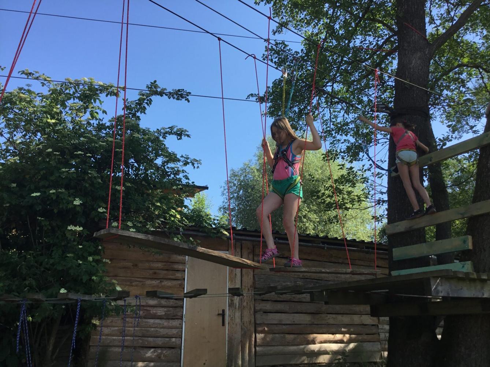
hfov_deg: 58.3
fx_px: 439
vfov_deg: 45.5
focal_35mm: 31
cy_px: 184
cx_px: 245
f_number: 2.4
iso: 25
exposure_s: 1/668
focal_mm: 3.3
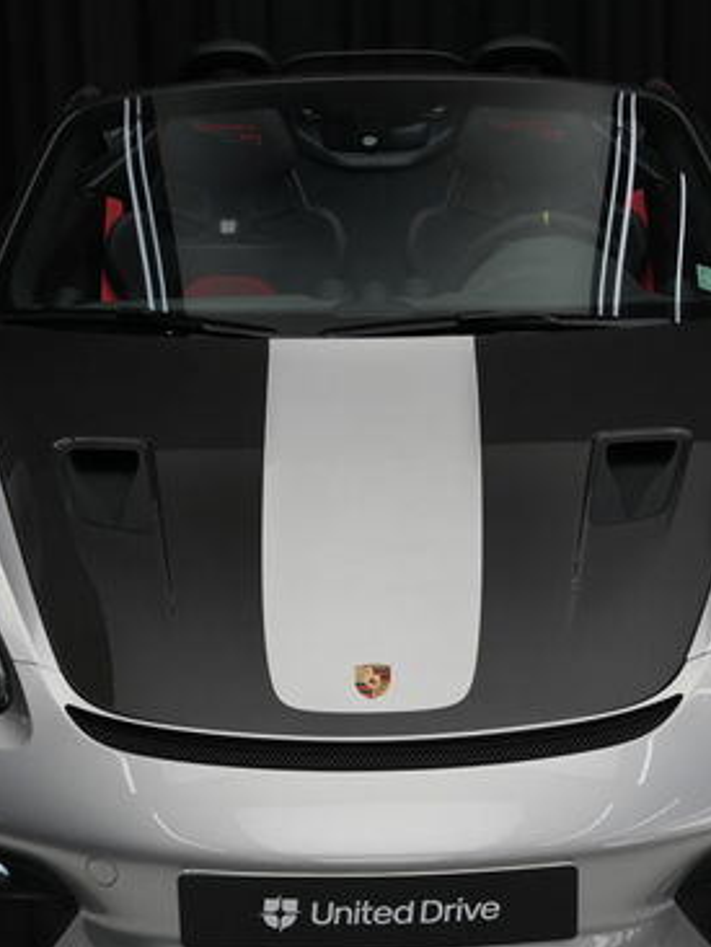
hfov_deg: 15.7
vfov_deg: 20.8
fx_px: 2571
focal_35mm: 94
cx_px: 385
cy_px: 593
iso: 320
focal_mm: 35
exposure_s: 1/40
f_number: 4
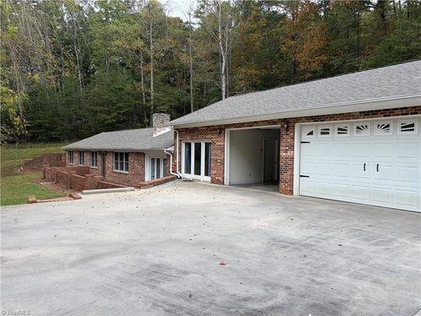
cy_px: 158
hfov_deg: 67.3
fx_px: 316
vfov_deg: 53.1
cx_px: 210
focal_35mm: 26
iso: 50
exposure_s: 1/430
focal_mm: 5.96
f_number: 1.6
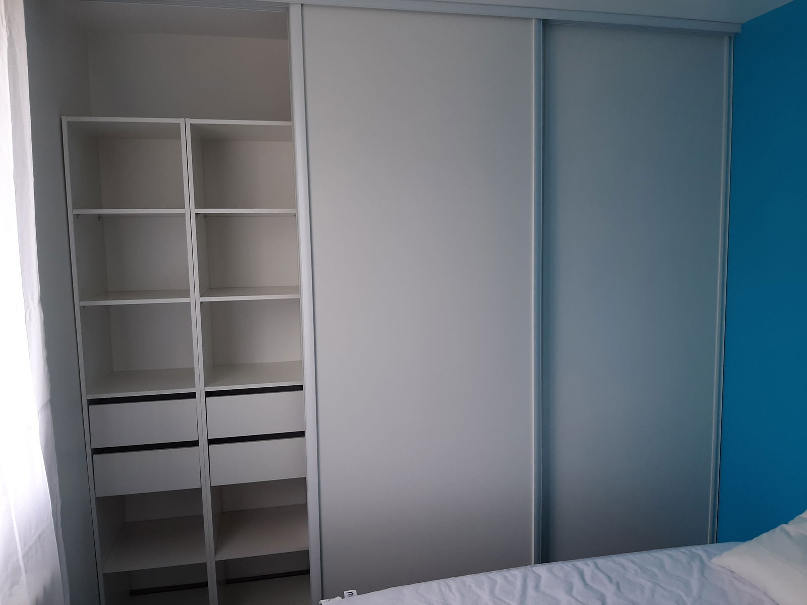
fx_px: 606
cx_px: 404
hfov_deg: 67.3
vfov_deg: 53.1
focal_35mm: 26
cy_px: 302
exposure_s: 1/149
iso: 40
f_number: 1.7
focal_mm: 3.93
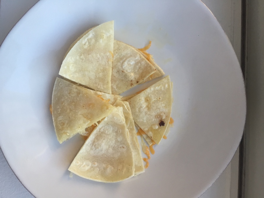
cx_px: 132
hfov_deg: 61.7
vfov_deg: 48.2
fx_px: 221
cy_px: 99
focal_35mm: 29
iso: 40
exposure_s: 1/40
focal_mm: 4.15
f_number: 2.2
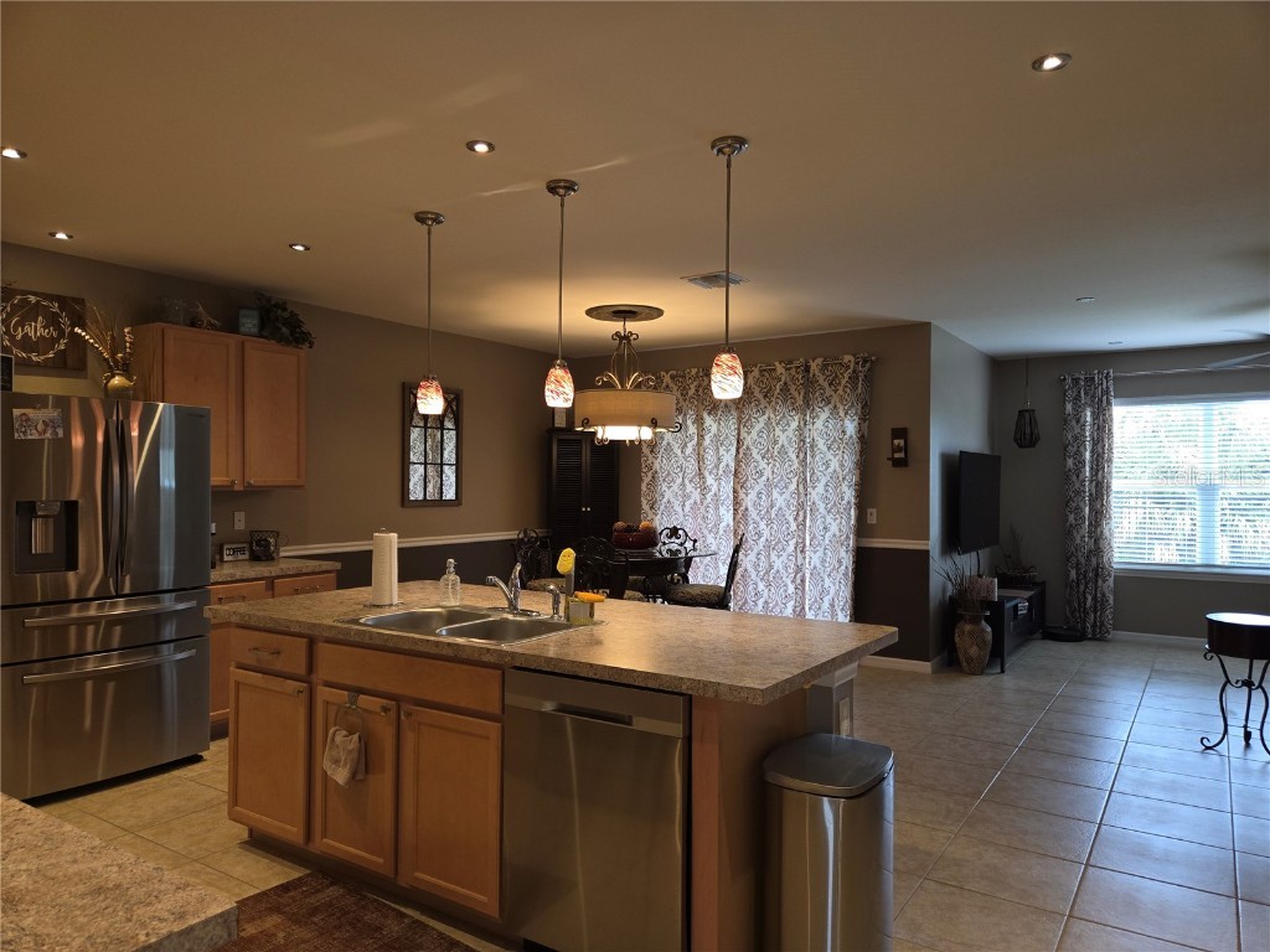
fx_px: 844
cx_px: 635
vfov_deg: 58.9
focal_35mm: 23
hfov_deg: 73.9
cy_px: 476
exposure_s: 1/60
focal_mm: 5.4
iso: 50
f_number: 1.8
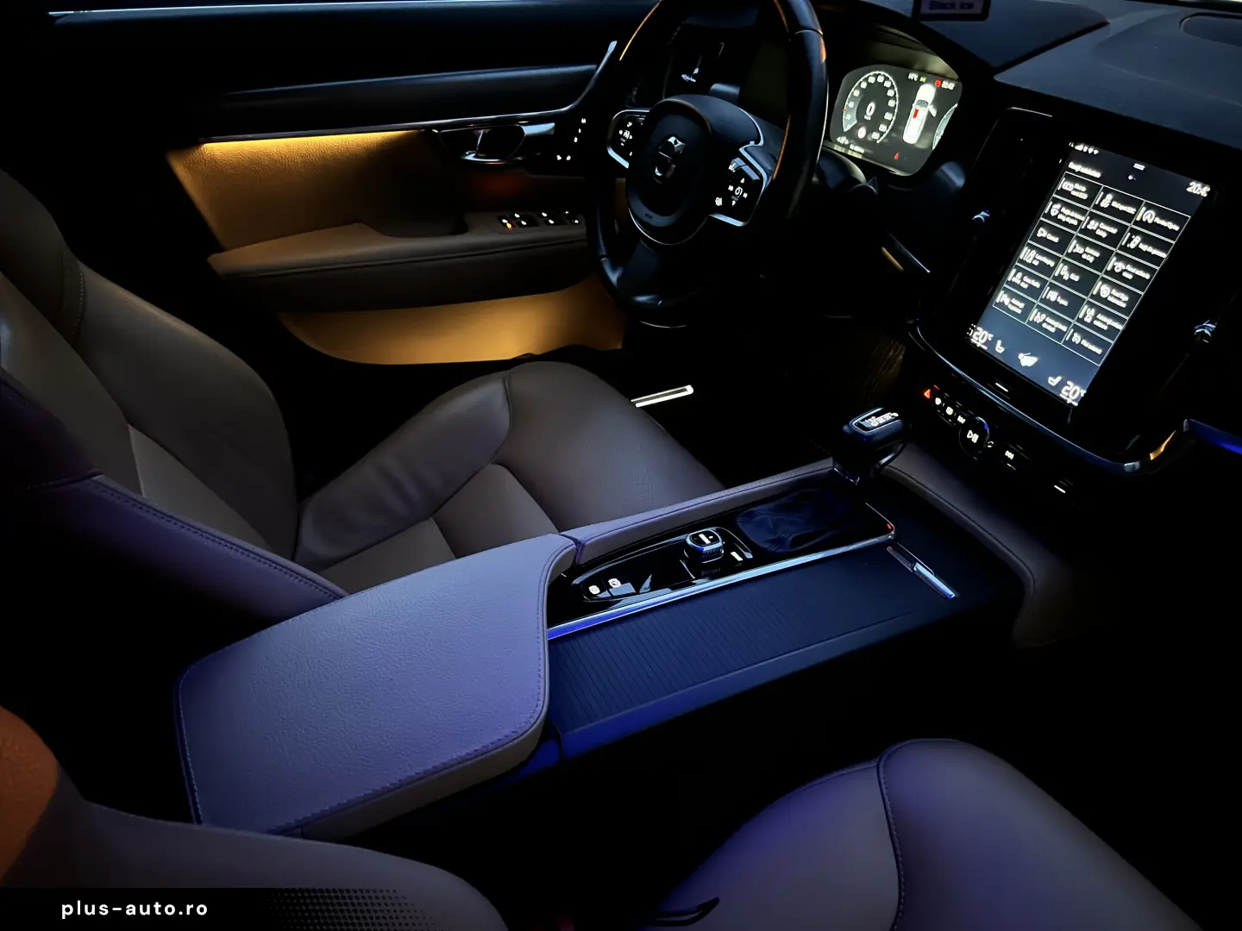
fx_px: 933
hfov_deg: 67.3
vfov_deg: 53.1
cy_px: 466
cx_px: 621
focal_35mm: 26
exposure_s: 1/10
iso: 2500
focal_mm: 5.7
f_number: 1.5
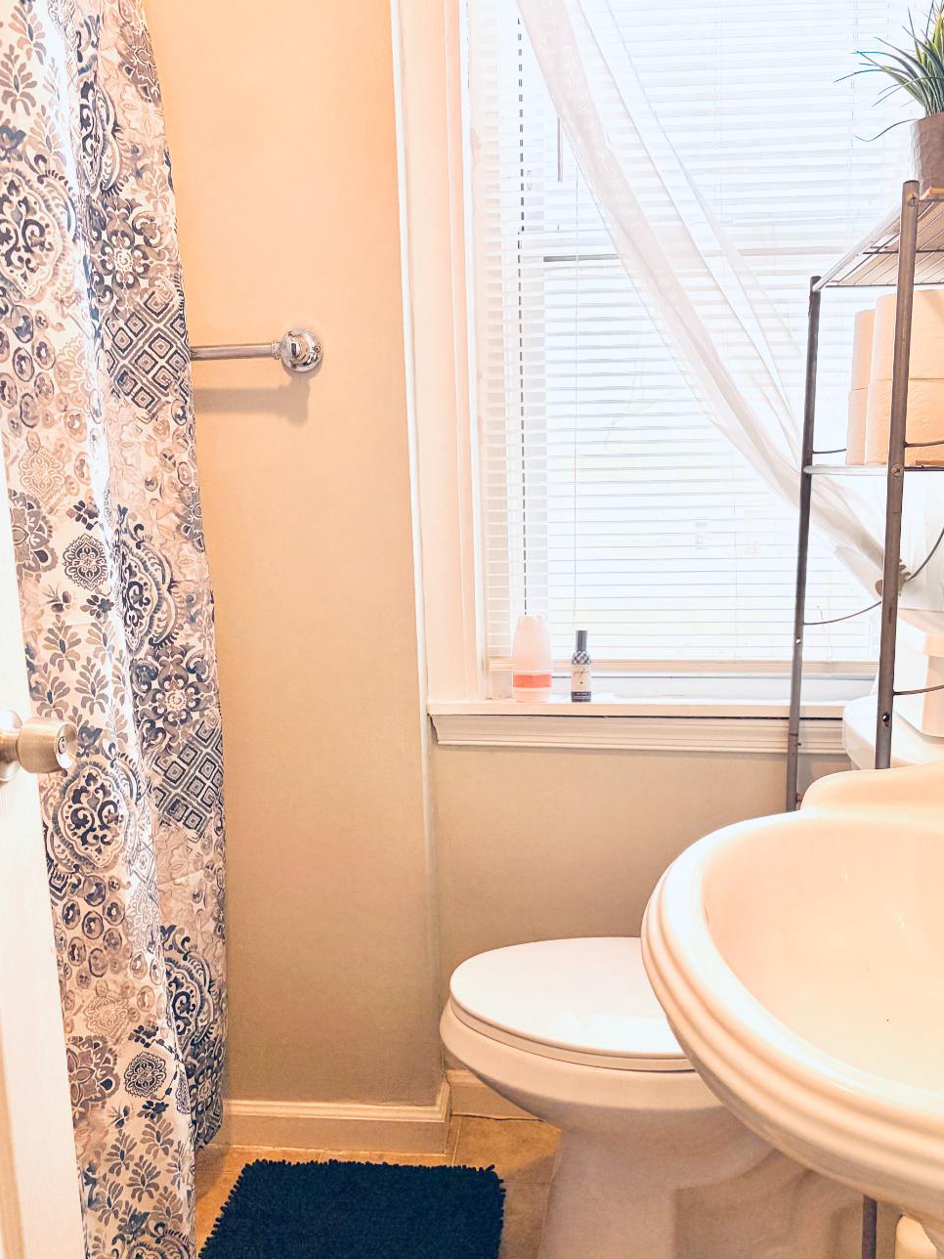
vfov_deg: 58.3
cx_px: 501
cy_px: 681
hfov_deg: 45.4
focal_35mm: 31
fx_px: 1127
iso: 125
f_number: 1.6
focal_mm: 5.96
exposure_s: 1/161
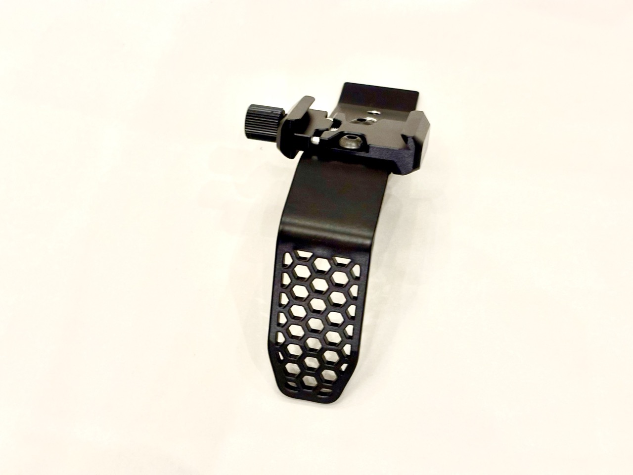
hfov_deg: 36.8
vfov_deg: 28.0
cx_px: 316
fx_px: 951
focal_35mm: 52
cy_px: 238
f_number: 1.6
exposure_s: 1/33
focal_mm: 5.96
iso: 250
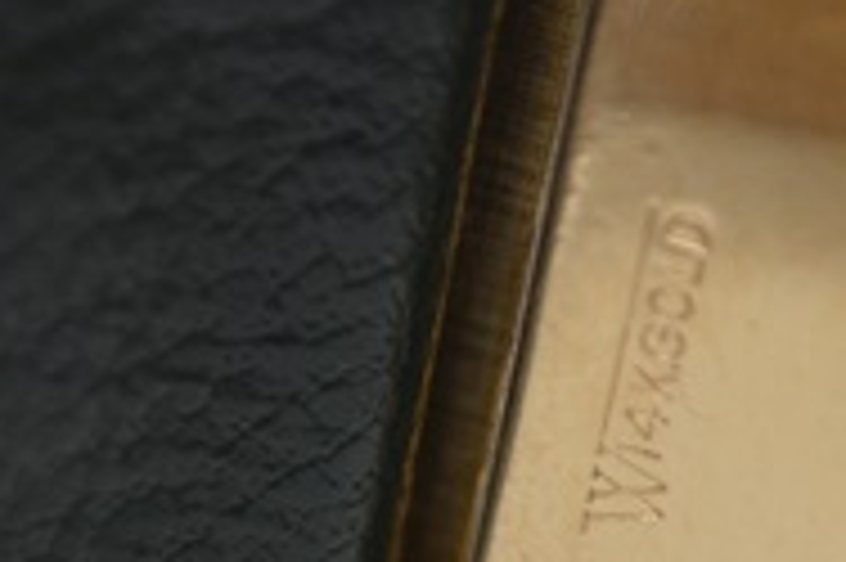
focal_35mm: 264
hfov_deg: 7.8
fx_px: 6189
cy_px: 571
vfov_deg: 5.2
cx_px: 648
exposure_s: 1/60
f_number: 5.6
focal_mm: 55
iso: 720
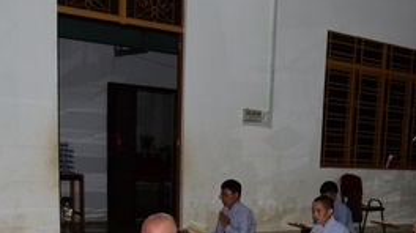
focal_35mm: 62
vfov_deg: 18.3
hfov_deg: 32.5
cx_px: 358
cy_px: 285
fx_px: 683
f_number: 4
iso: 320
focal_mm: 24
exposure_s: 1/60
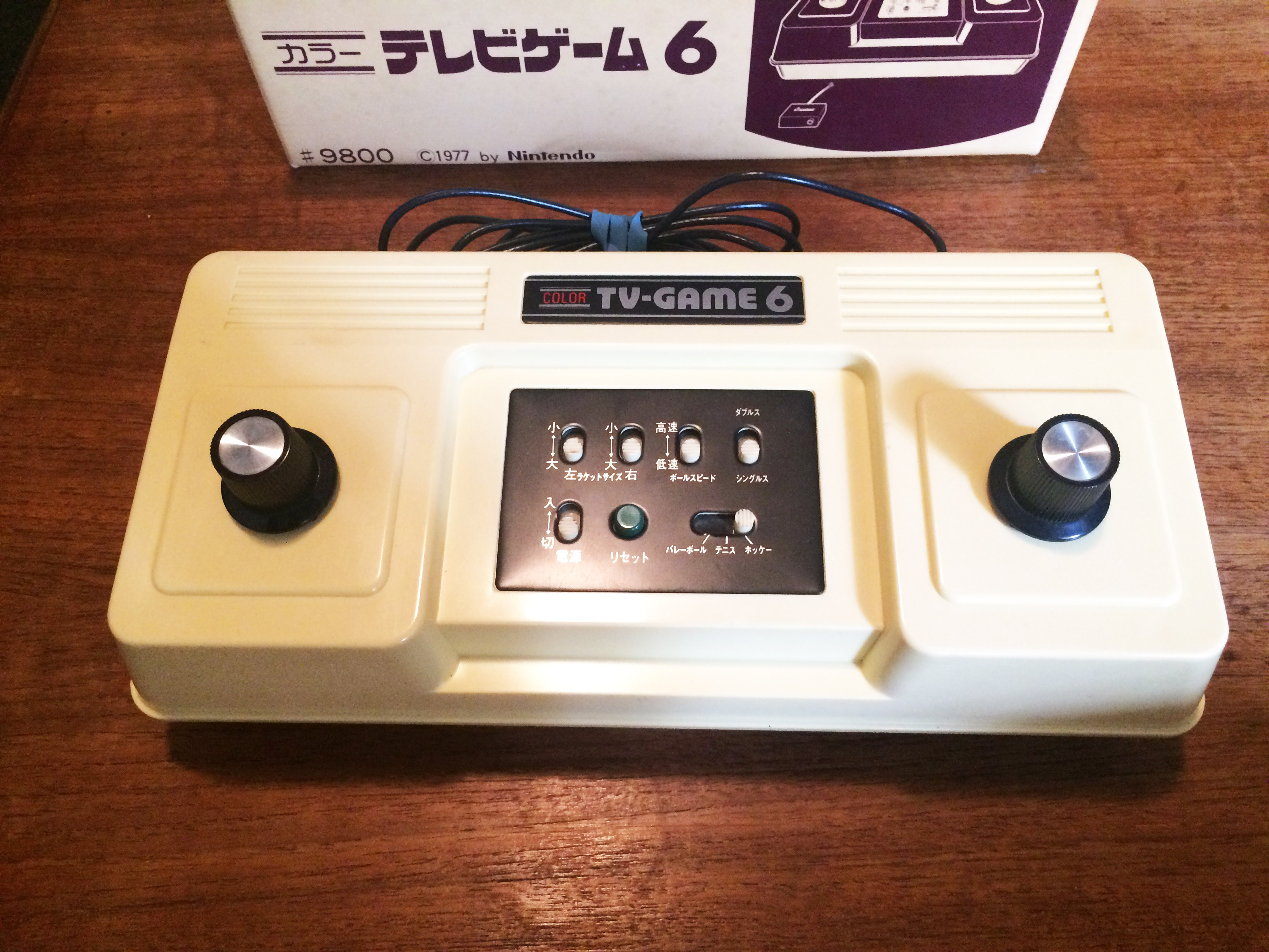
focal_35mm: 29
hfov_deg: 61.7
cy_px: 476
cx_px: 634
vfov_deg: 48.2
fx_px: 1063
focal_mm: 4.15
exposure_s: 1/33
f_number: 2.2
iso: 320
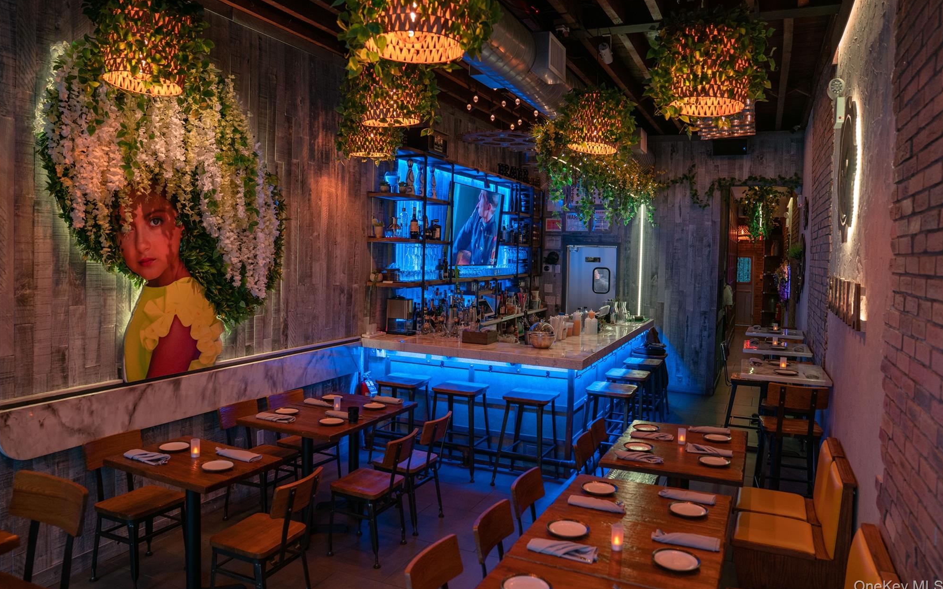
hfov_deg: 72.6
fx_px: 642
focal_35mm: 25
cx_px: 468
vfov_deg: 49.2
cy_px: 276
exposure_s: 1/60
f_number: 2.8
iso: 800
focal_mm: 24
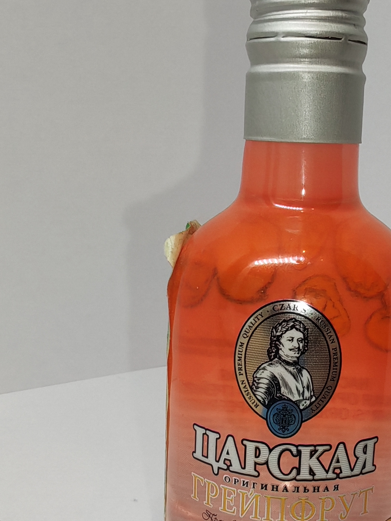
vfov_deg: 38.2
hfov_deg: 28.8
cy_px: 280
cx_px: 278
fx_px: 753
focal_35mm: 50
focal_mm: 1.96
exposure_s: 1/100
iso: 64
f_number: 2.2
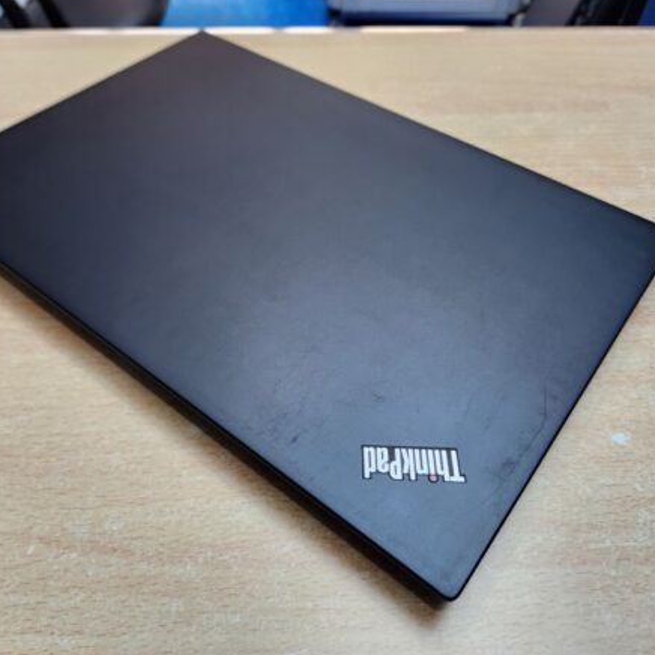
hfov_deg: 57.2
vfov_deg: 57.3
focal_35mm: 28
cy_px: 320
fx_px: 599
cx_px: 293
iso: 200
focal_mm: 5.4
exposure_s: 1/100
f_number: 1.8
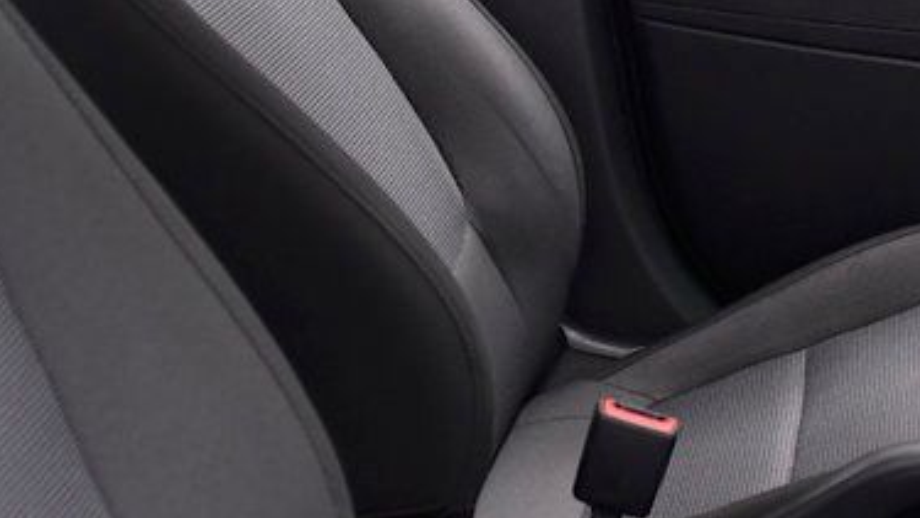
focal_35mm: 103
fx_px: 2513
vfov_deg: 11.5
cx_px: 1163
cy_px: -151
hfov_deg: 19.3
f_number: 3.5
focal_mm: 24
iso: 1250
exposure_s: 1/160
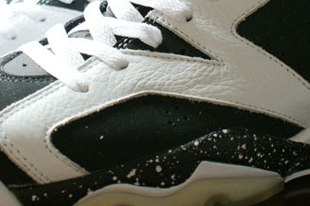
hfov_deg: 19.1
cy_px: 0
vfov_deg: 12.6
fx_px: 920
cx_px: 172
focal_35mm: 107
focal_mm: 30
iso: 200
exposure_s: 1/60
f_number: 5
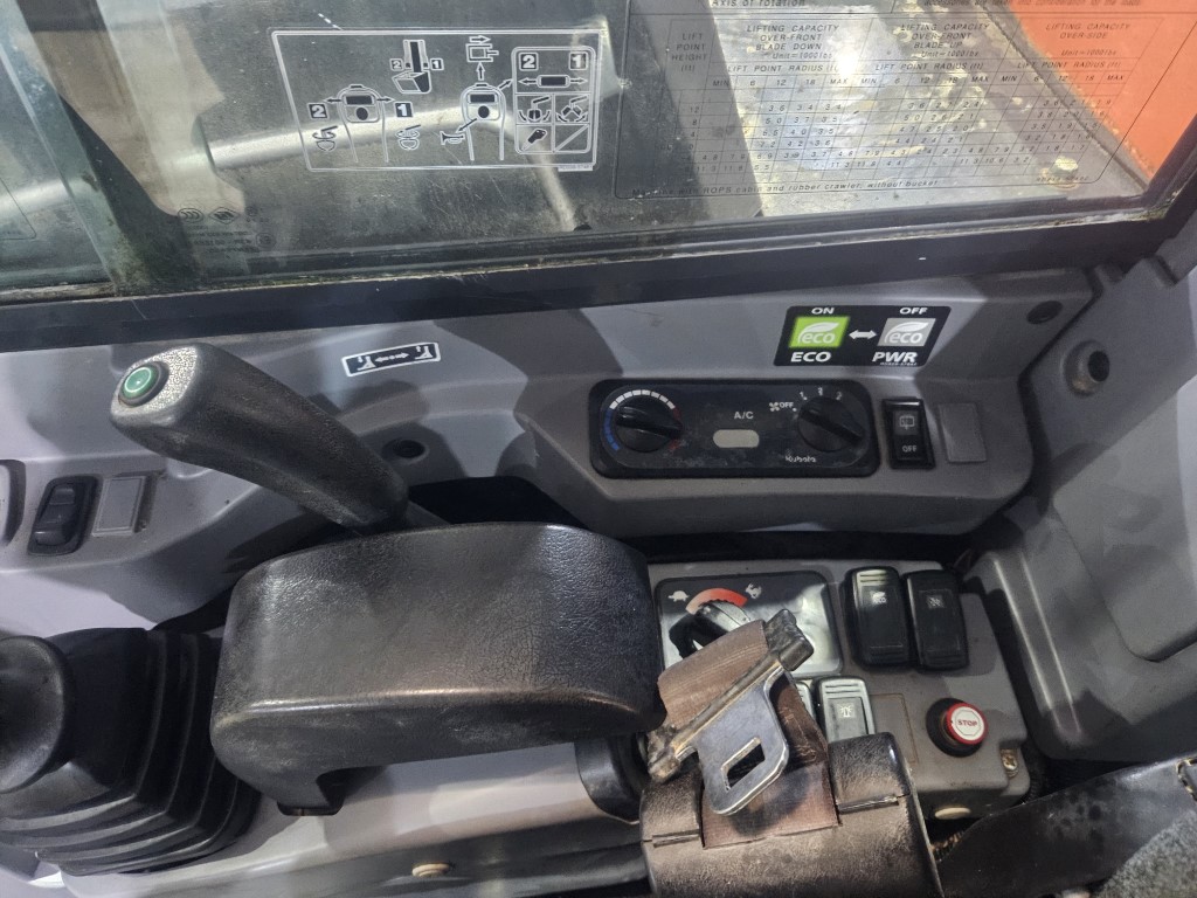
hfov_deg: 73.9
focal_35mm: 23
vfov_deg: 58.9
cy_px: 449
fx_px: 795
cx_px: 598
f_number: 1.8
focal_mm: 5.4
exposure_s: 1/25
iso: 1600
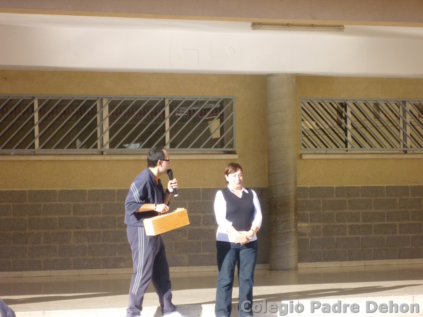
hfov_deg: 13.6
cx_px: 212
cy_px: 158
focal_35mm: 145
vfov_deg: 10.2
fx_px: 1772
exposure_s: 1/250
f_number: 5.9
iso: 250
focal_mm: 26
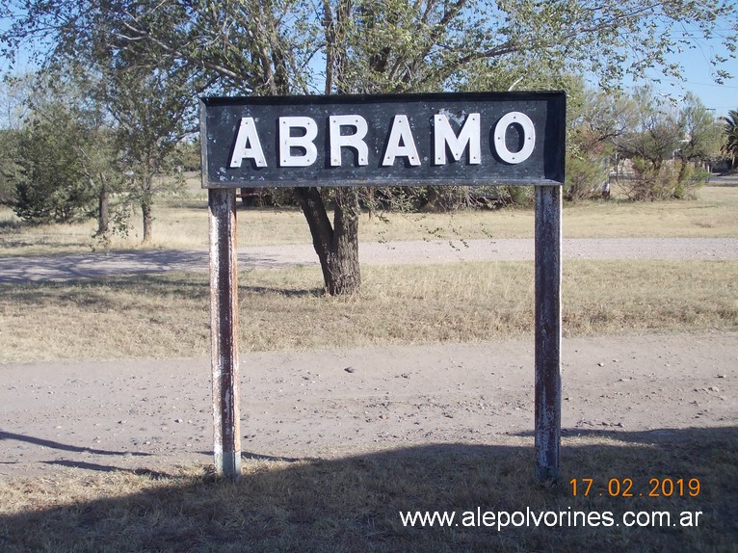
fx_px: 916
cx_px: 369
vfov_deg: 33.6
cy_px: 276
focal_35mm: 43
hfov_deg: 43.9
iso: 80
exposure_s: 1/160
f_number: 6.5
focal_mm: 6.1
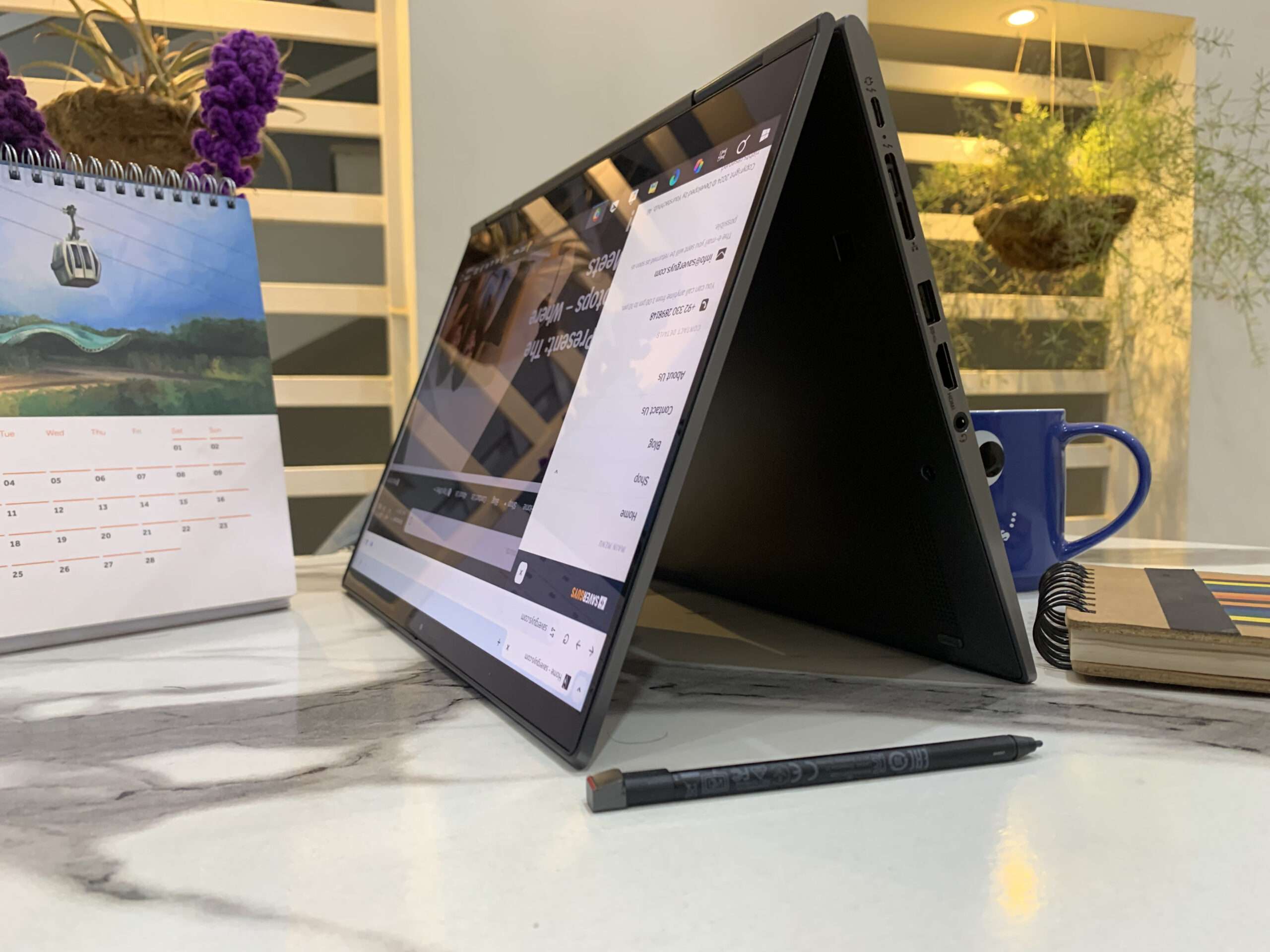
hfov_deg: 67.3
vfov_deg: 53.1
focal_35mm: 26
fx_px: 954
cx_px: 635
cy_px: 476
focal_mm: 4.25
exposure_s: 1/50
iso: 400
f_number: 1.8
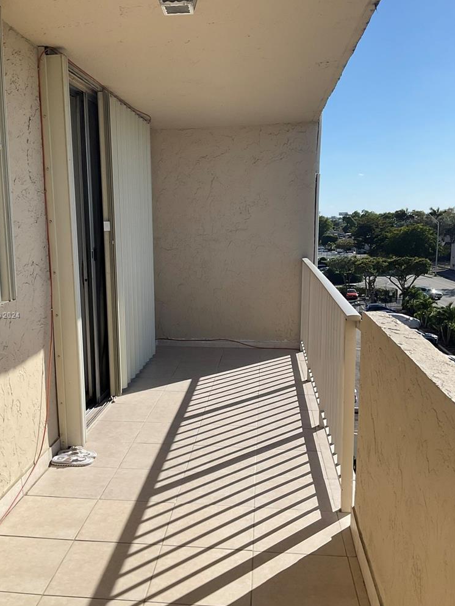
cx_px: 182
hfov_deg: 40.5
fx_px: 613
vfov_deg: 52.6
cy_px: 316
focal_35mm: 35
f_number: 1.8
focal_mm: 3
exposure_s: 1/2801
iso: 16
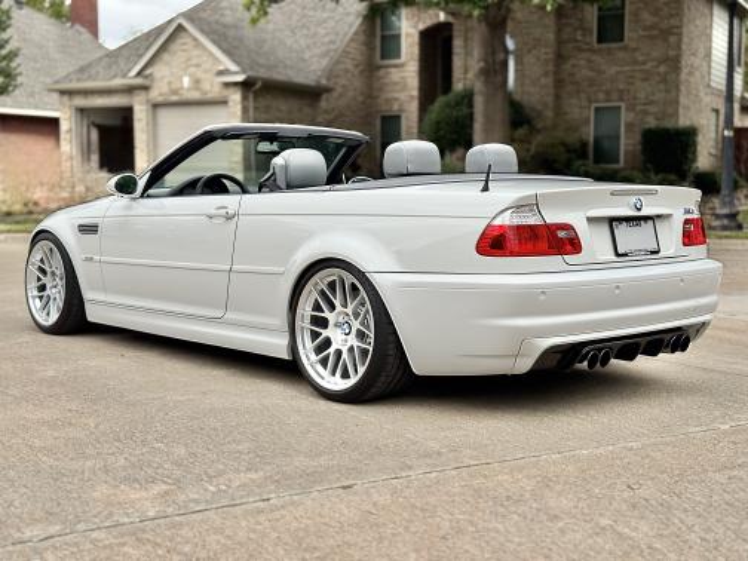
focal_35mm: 48
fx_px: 1037
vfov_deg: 30.3
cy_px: 280
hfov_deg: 39.7
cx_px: 374
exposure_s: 1/1238
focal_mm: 6.76
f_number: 1.78
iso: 64
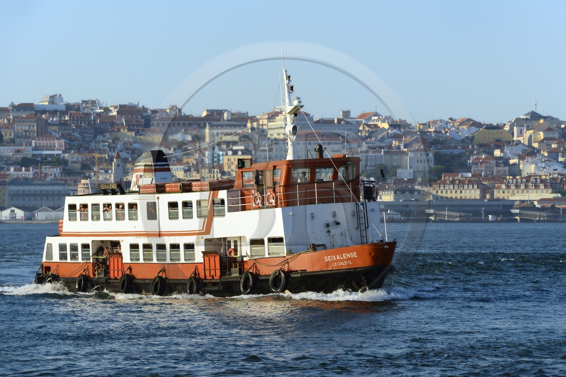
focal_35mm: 200
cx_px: 283
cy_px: 188
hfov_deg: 10.3
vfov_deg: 6.9
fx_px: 3144
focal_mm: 200
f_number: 10
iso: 200
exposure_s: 1/400
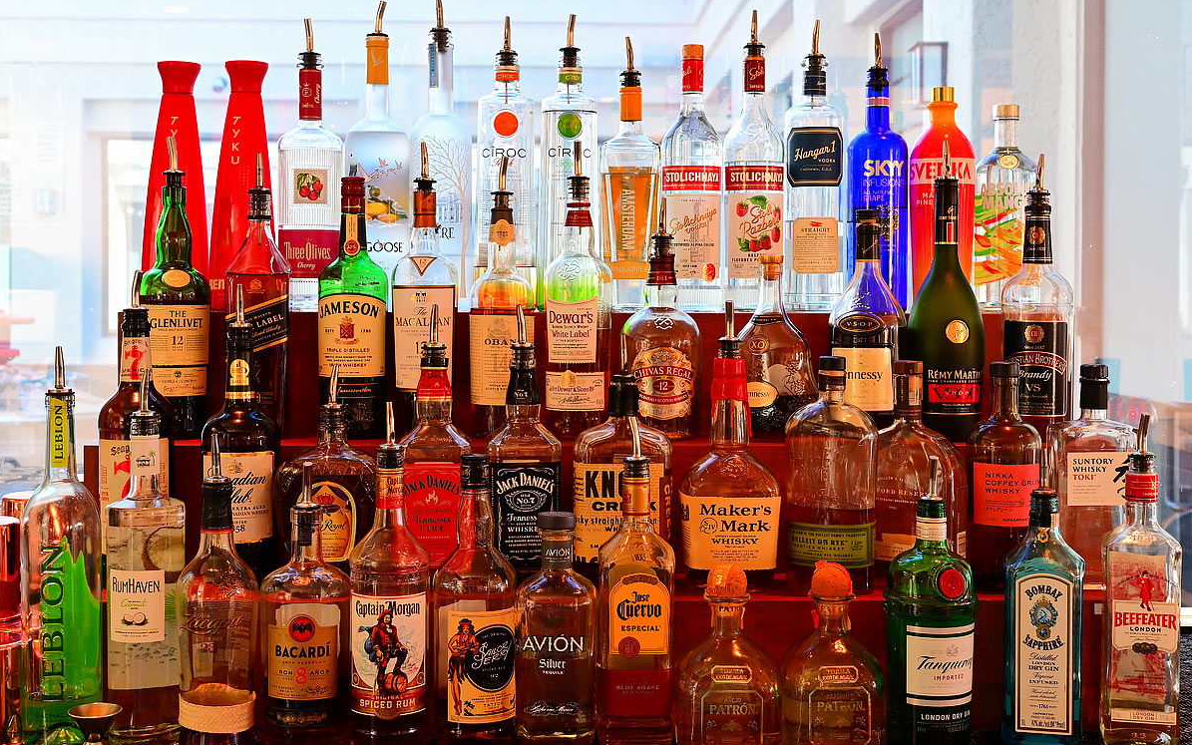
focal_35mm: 46
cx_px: 596
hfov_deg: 43.5
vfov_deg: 28.0
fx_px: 1494
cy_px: 379
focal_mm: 45
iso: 800
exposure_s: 1/13
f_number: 8
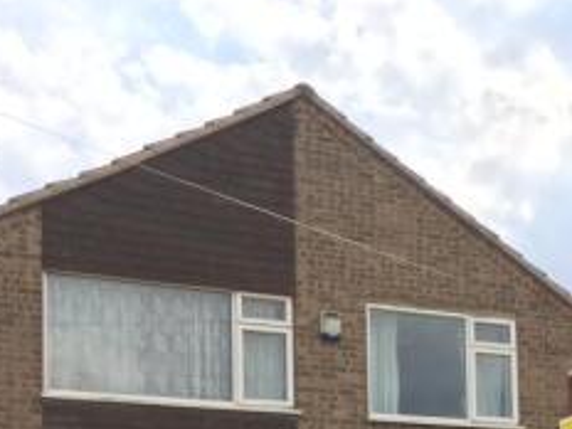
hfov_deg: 26.2
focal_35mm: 73
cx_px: 465
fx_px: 1206
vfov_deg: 19.0
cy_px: 517
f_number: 2.2
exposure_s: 1/668
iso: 25
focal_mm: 4.15
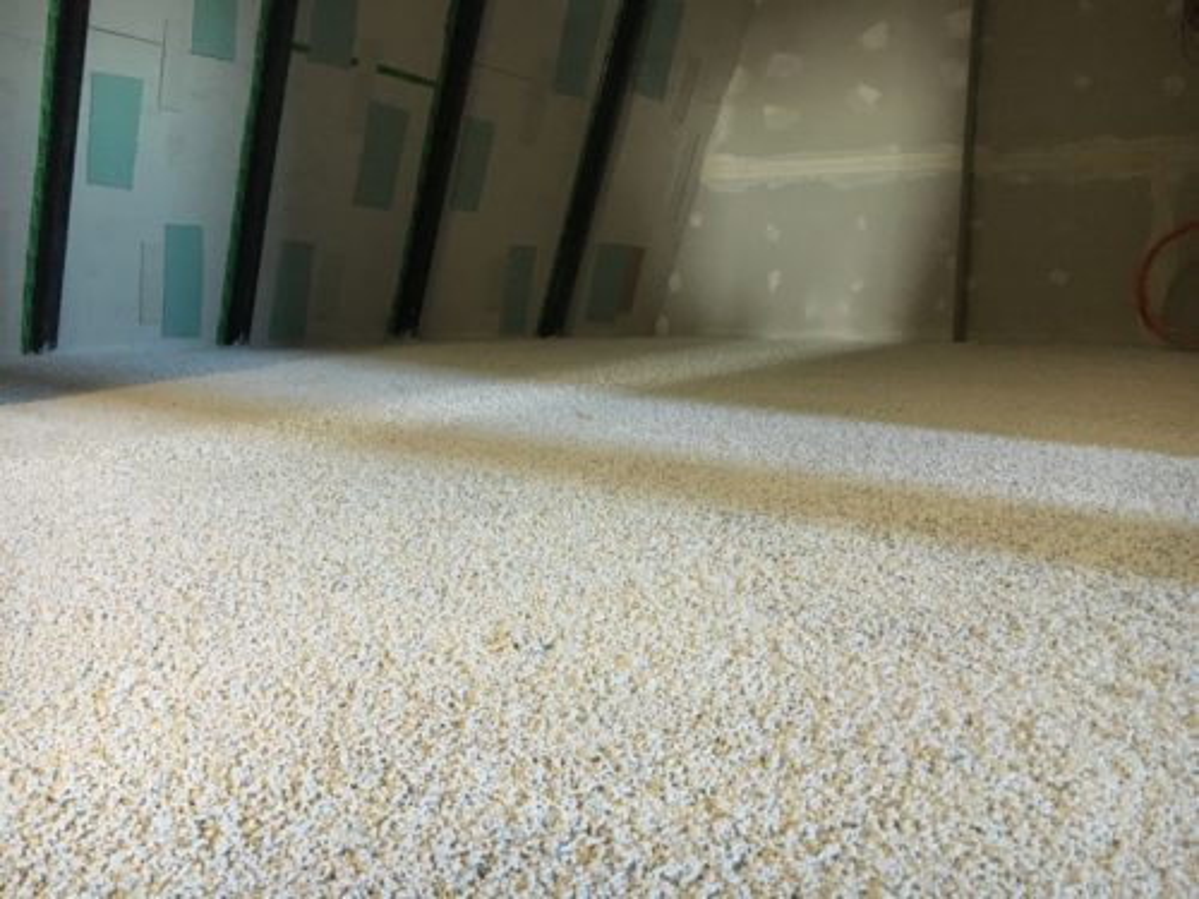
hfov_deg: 61.7
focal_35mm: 29
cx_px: 600
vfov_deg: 48.2
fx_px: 1004
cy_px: 450
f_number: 2.2
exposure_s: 1/17
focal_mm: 4.15
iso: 400
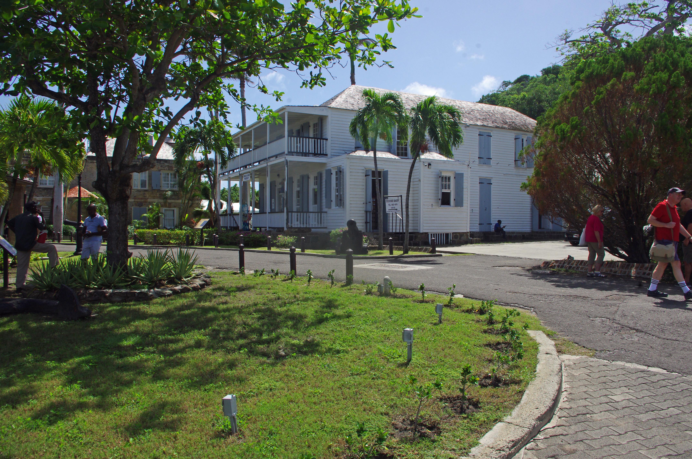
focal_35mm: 27
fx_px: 518
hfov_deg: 67.4
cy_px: 230
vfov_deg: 47.8
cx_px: 346
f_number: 11
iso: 200
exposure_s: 1/250
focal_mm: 18
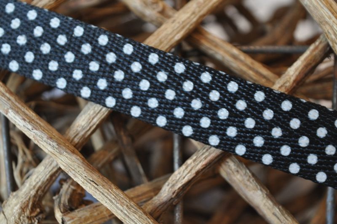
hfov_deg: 24.7
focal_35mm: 82
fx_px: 771
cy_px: 112
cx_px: 168
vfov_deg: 16.5
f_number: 5.6
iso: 800
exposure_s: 1/50
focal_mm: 55
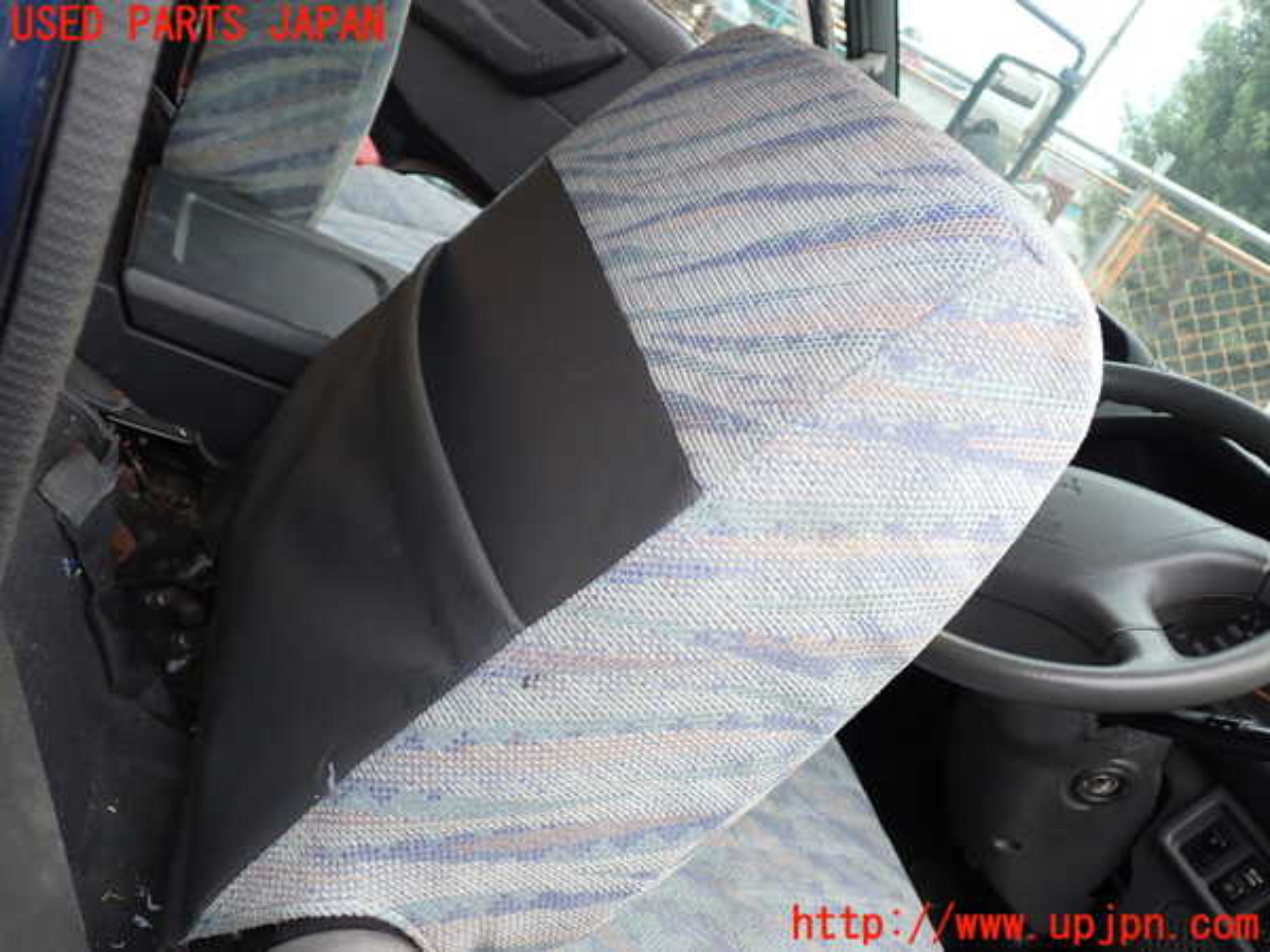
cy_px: 476
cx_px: 635
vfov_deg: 46.8
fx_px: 1101
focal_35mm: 30
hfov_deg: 60.0
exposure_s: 1/50
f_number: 2.3
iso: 200
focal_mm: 5.4
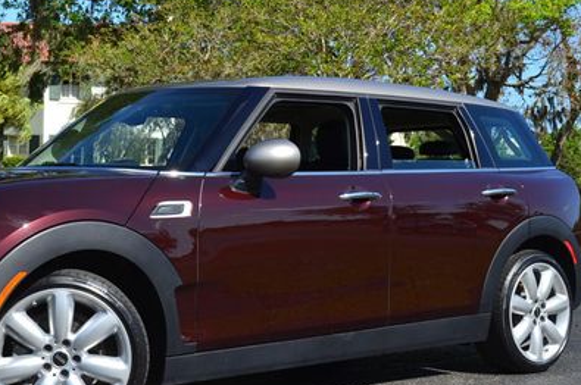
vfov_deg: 19.9
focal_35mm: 68
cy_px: 175
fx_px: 1096
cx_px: 171
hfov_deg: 29.4
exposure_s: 1/125
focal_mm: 28
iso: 140
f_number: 11
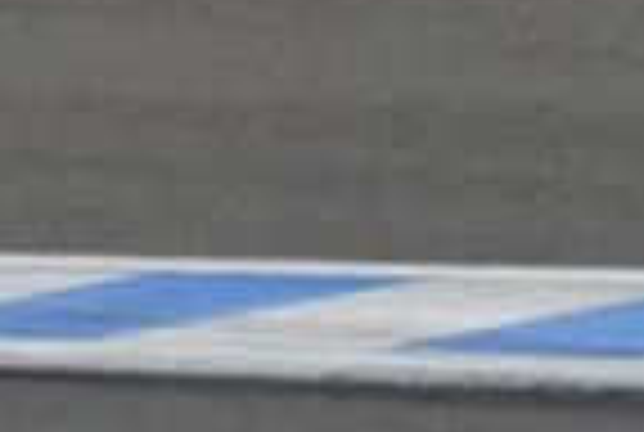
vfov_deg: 0.6
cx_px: -1085
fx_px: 41983
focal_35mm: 2342
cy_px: 918
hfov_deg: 0.9
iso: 640
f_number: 10
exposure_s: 1/640
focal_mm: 280
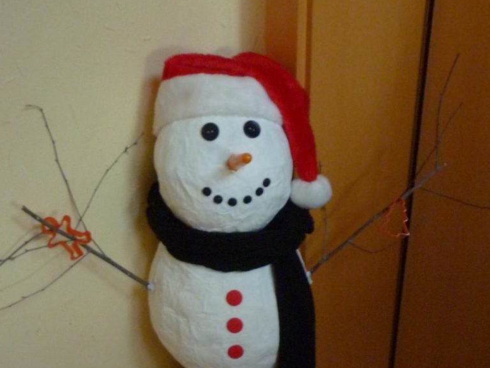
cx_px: 245
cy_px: 313
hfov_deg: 30.7
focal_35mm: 63
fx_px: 892
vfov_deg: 22.8
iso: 400
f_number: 3.3
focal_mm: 5.3
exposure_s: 1/8
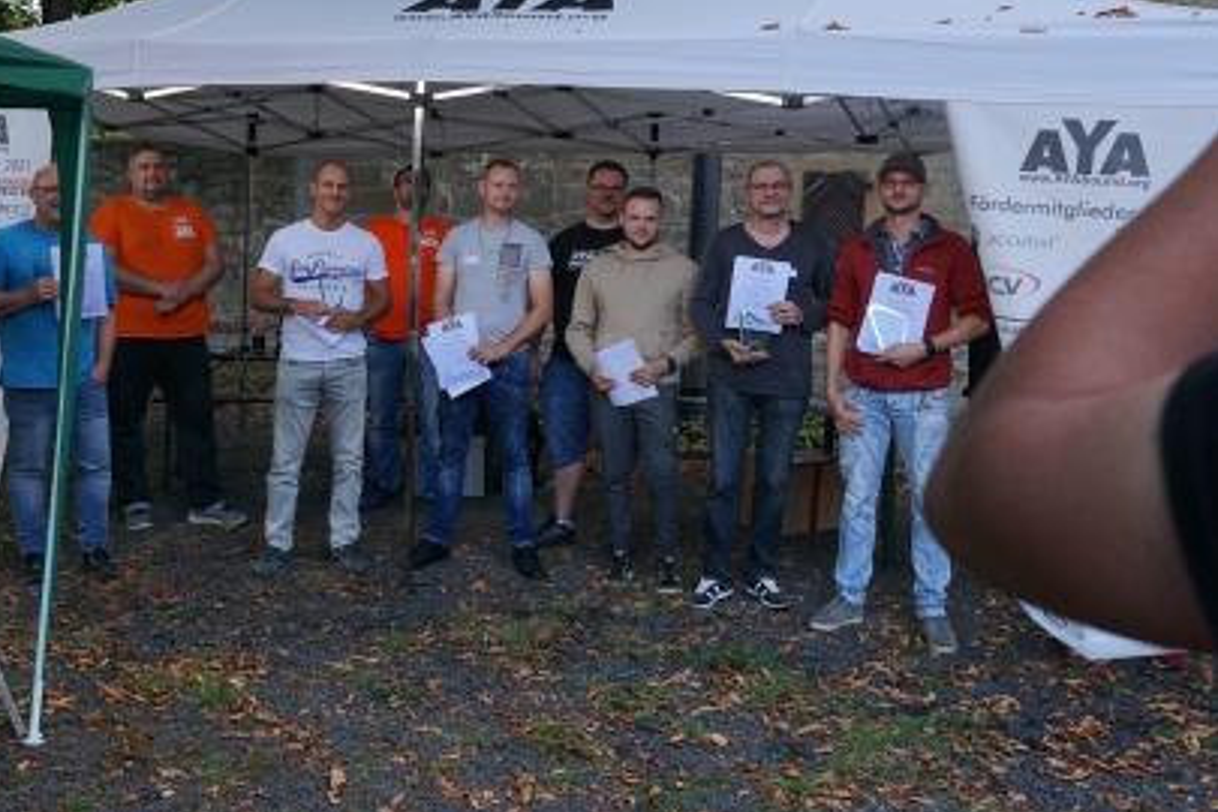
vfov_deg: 35.8
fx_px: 1252
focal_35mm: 37
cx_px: 472
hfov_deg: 51.5
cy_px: 323
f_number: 4.5
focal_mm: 20
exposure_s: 1/160
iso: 320
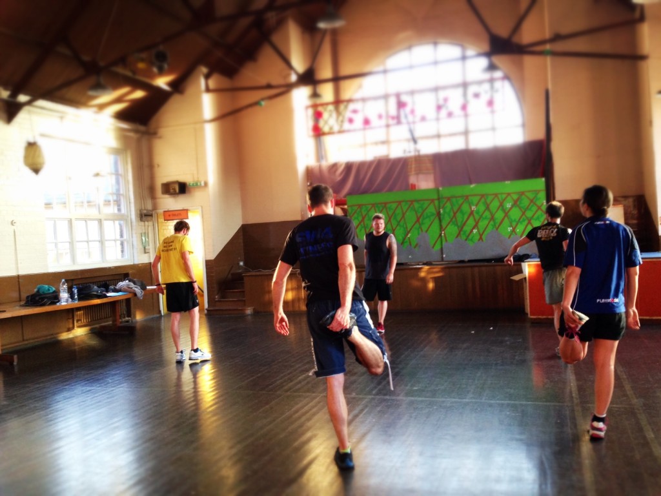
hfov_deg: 55.4
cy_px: 248
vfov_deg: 42.9
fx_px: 630
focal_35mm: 33
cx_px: 330
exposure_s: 1/20
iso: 125
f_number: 2.4
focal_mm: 4.12
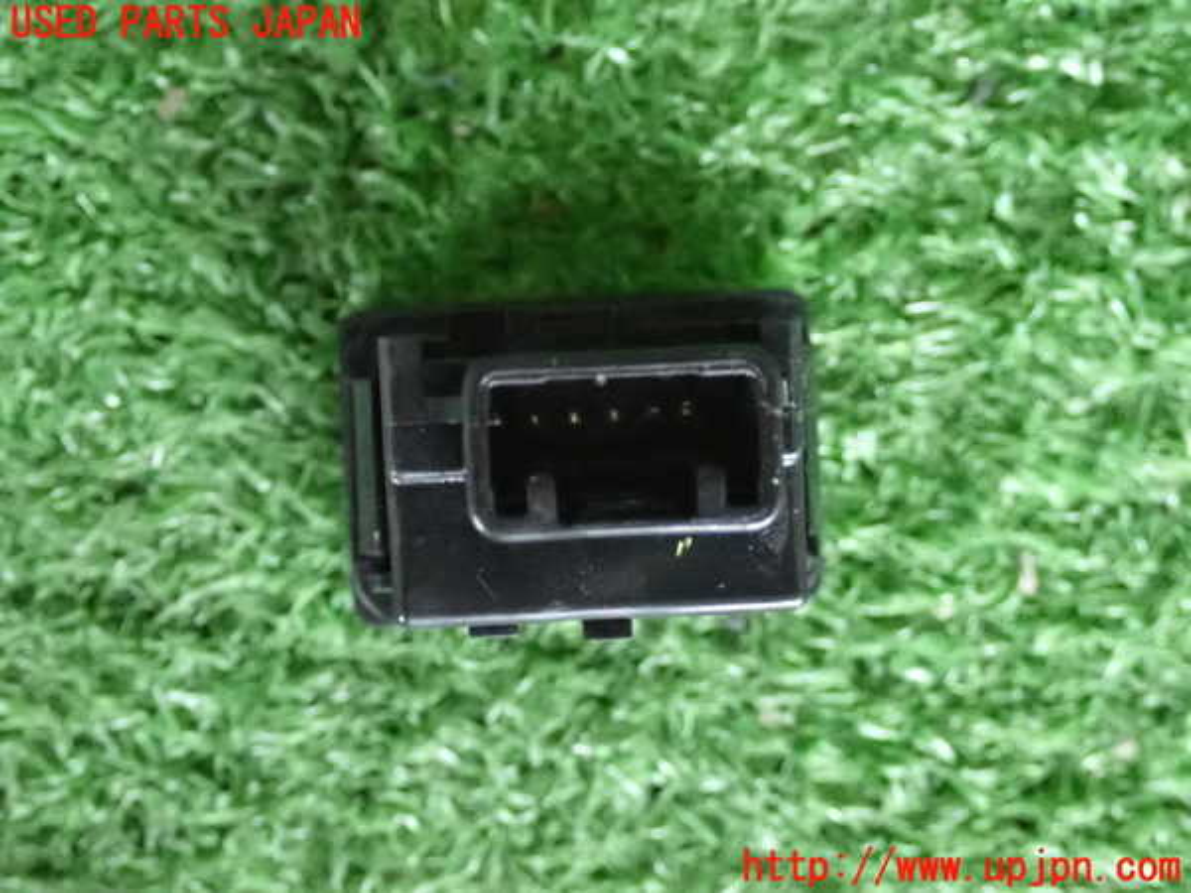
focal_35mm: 67
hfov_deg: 29.0
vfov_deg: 21.9
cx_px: 596
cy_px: 446
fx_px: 2305
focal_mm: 11.88
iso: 5000
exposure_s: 1/50
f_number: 3.8
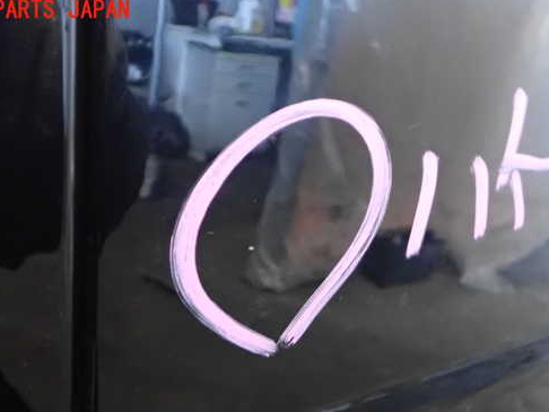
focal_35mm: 37
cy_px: 251
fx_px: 587
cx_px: 263
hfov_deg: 50.1
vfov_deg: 38.5
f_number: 2.3
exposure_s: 1/50
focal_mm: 5.4
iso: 2000
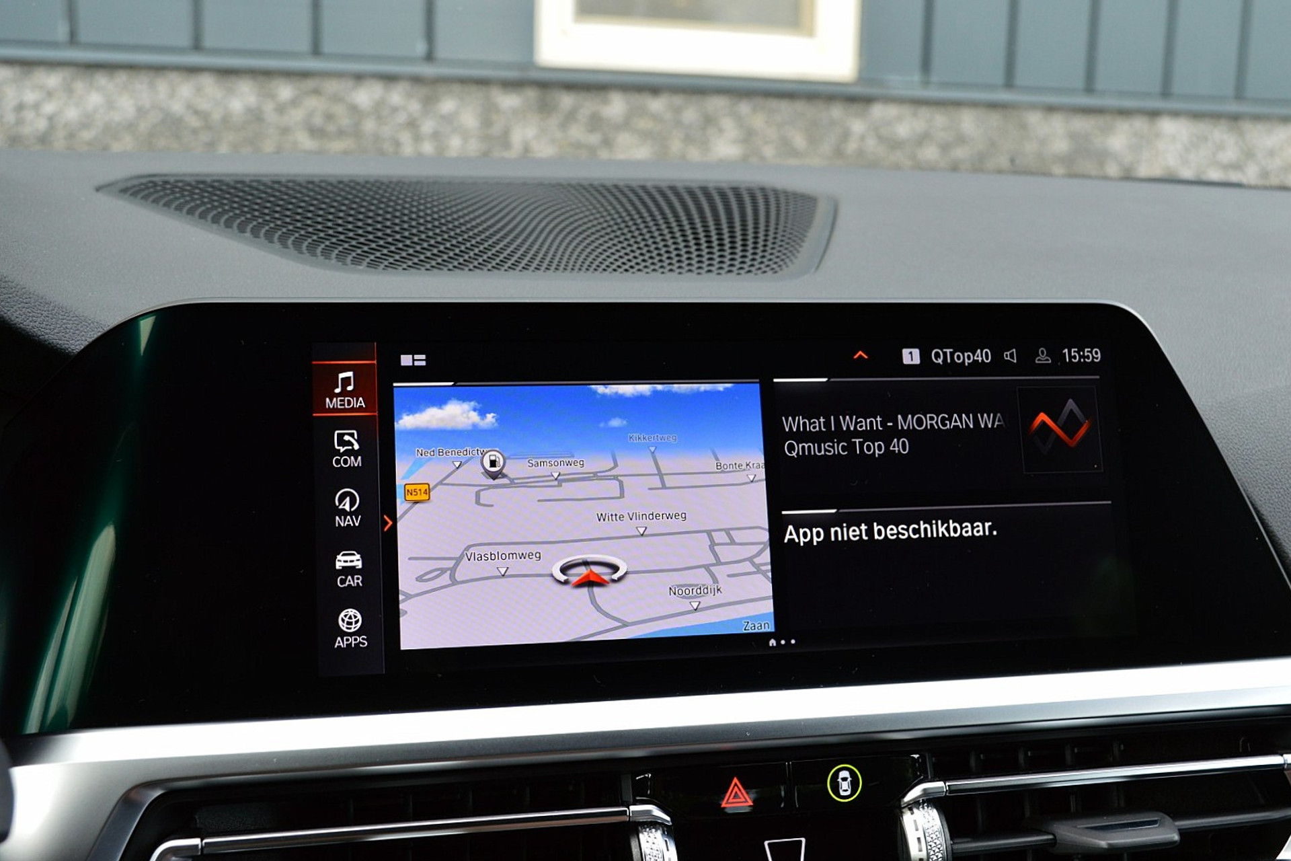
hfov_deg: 45.0
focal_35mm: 44
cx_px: 646
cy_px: 430
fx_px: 1560
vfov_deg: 30.8
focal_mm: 29
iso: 400
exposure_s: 1/60
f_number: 8
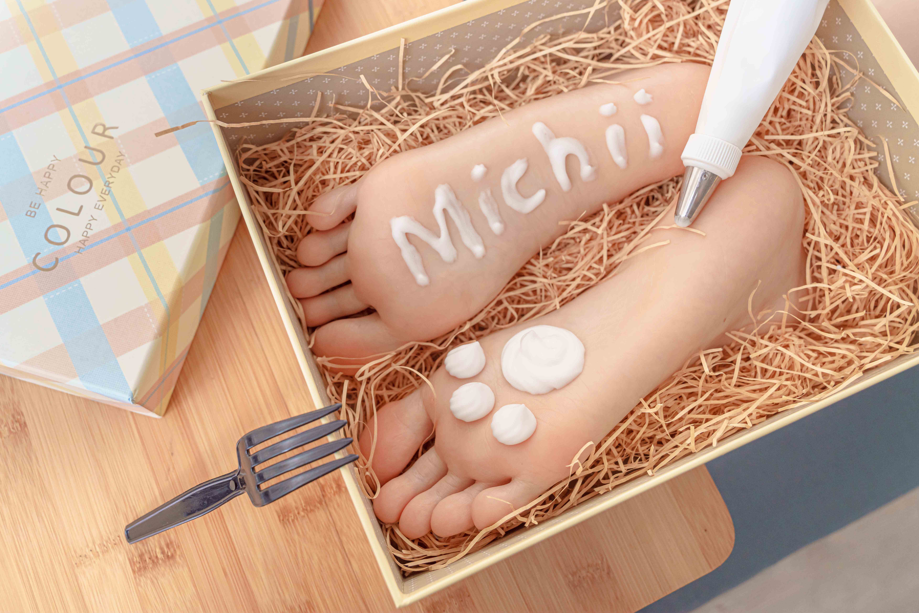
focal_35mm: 30
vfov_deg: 43.6
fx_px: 766
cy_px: 306
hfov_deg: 61.9
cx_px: 460
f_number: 6.3
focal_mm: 30
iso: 400
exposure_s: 1/60
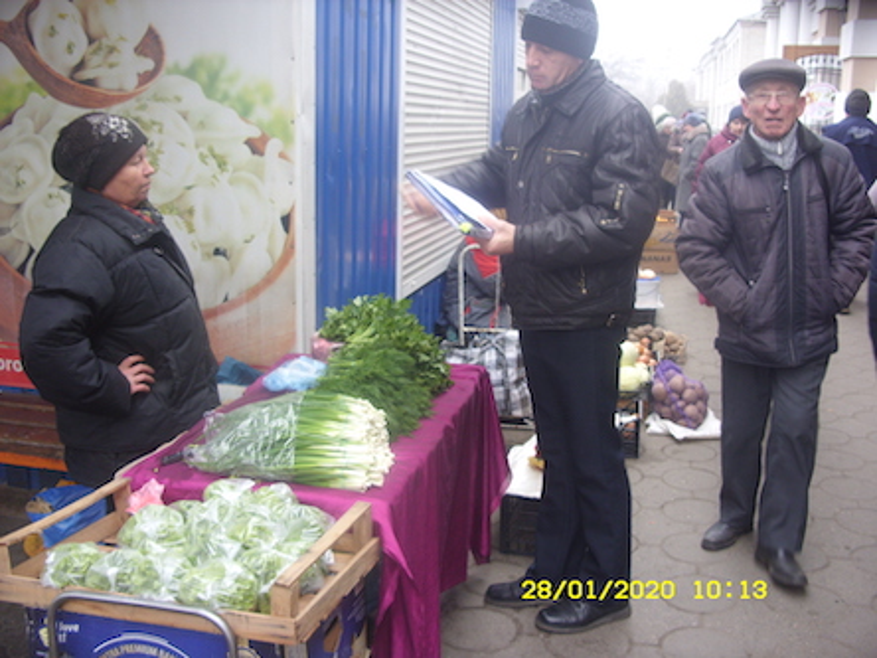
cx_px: 438
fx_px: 963
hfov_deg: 49.0
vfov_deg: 37.7
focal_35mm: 38
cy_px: 329
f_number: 2.8
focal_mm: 6.3
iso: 100
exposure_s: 1/30
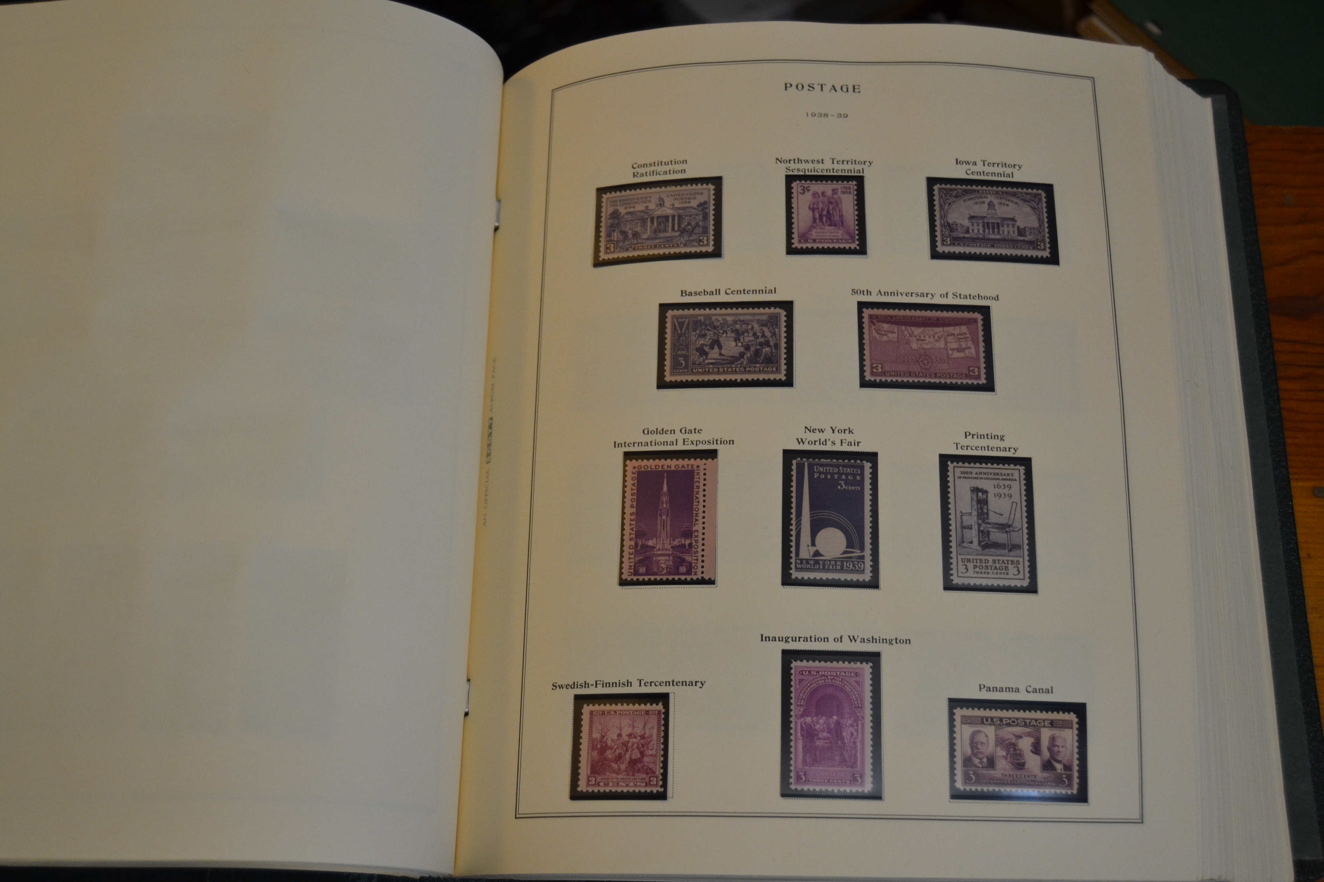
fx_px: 1545
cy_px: 441
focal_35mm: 42
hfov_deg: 46.4
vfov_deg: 31.9
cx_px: 662
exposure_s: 1/60
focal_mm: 28
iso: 1000
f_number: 4
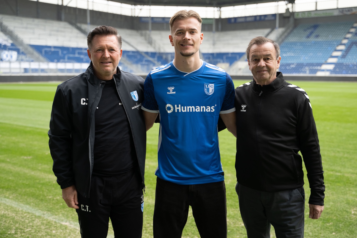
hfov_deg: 46.4
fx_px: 416
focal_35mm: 42
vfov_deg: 31.9
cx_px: 178
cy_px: 119
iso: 1400
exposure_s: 1/400
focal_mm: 42
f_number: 2.8
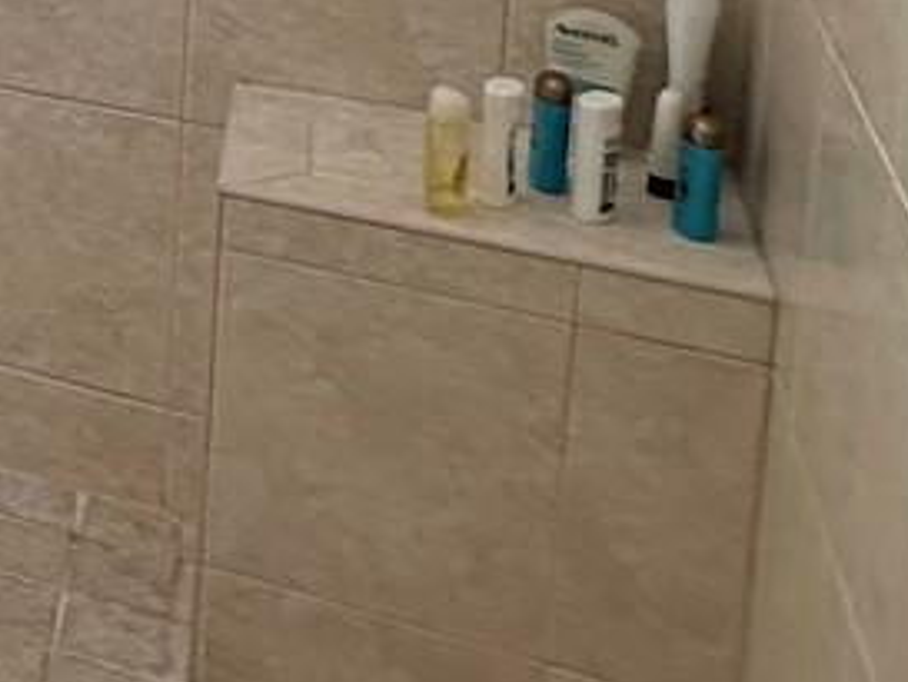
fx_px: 2152
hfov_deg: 15.4
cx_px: -1174
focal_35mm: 82
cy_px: -516
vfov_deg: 15.6
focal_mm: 2.22
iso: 40
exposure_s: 1/141
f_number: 2.2
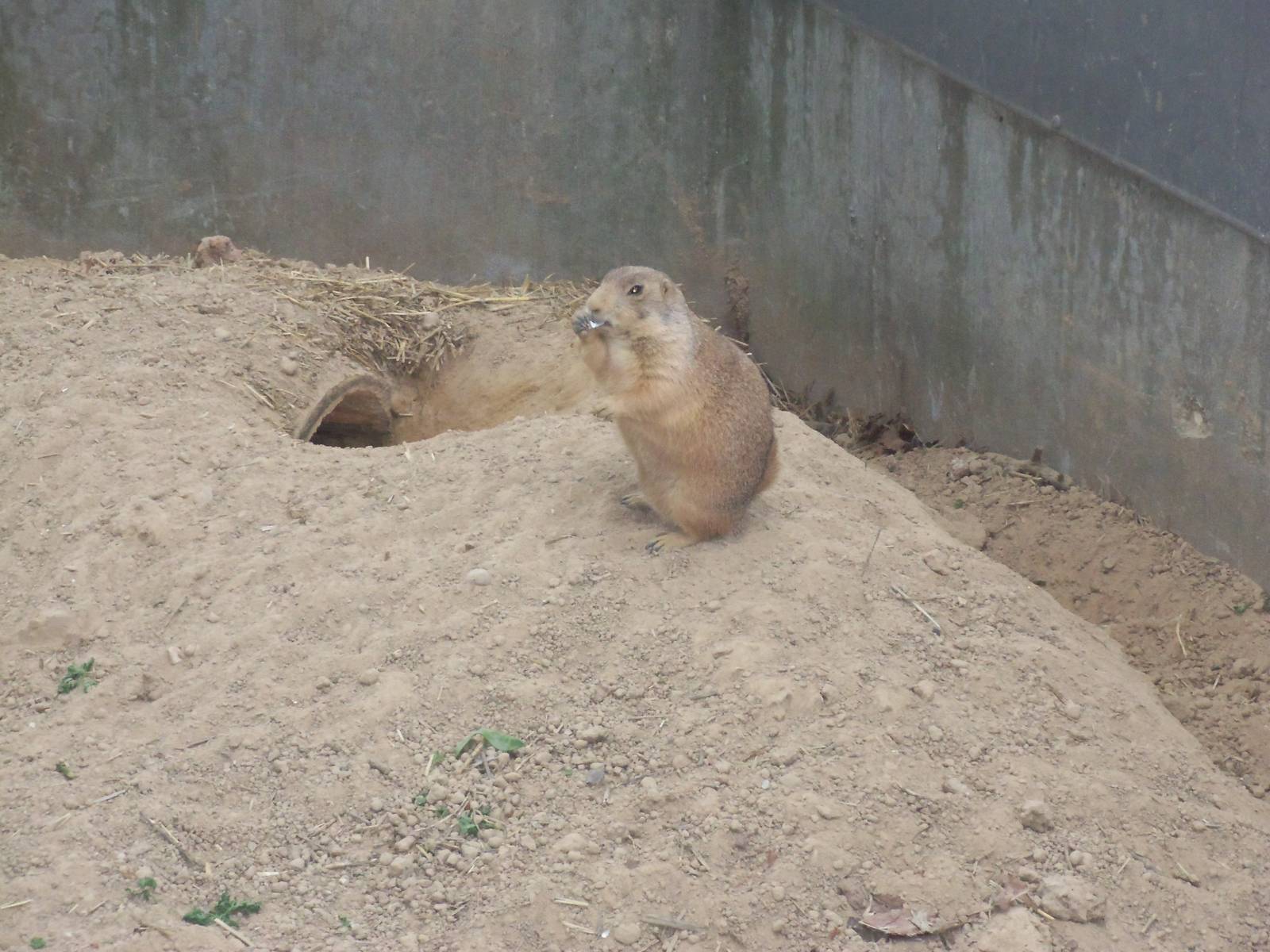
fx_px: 5136
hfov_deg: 14.1
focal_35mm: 140
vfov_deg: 10.6
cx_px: 635
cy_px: 476
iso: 400
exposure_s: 1/200
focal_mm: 25.3
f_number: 5.7
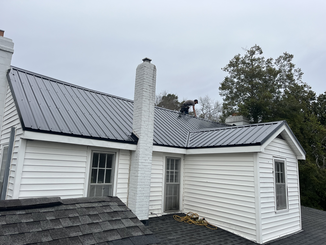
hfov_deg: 67.3
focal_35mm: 26
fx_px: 245
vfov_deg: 53.1
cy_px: 122
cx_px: 163
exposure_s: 1/122
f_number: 1.6
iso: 64
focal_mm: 5.1
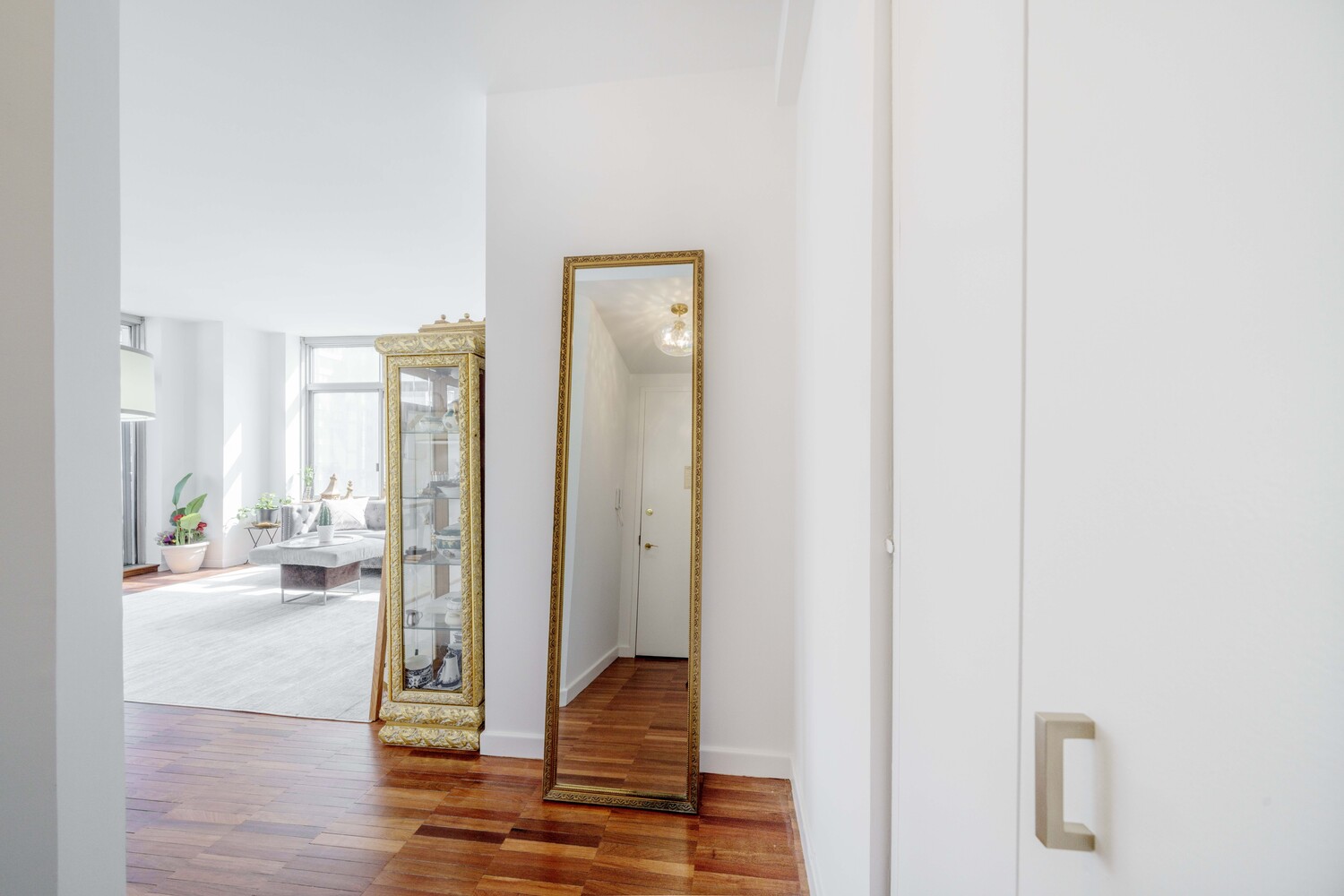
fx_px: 448
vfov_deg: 90.0
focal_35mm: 12
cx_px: 672
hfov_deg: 112.6
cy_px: 448
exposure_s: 1/40
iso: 320
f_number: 10
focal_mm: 12
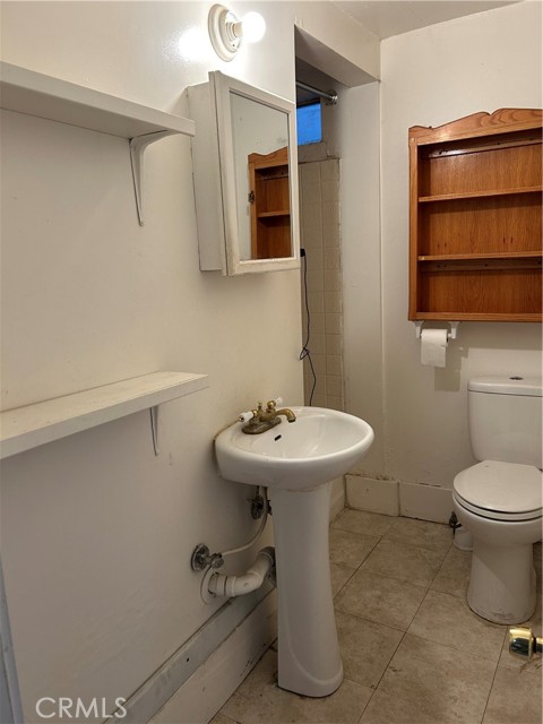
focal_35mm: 26
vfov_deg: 67.3
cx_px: 272
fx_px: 544
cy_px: 362
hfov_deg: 53.1
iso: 100
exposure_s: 1/60
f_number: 1.5
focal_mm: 5.7
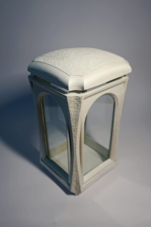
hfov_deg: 46.4
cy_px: 114
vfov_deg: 65.5
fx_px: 176
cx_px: 76
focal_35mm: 28
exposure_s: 1/60
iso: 200
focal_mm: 28
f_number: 4
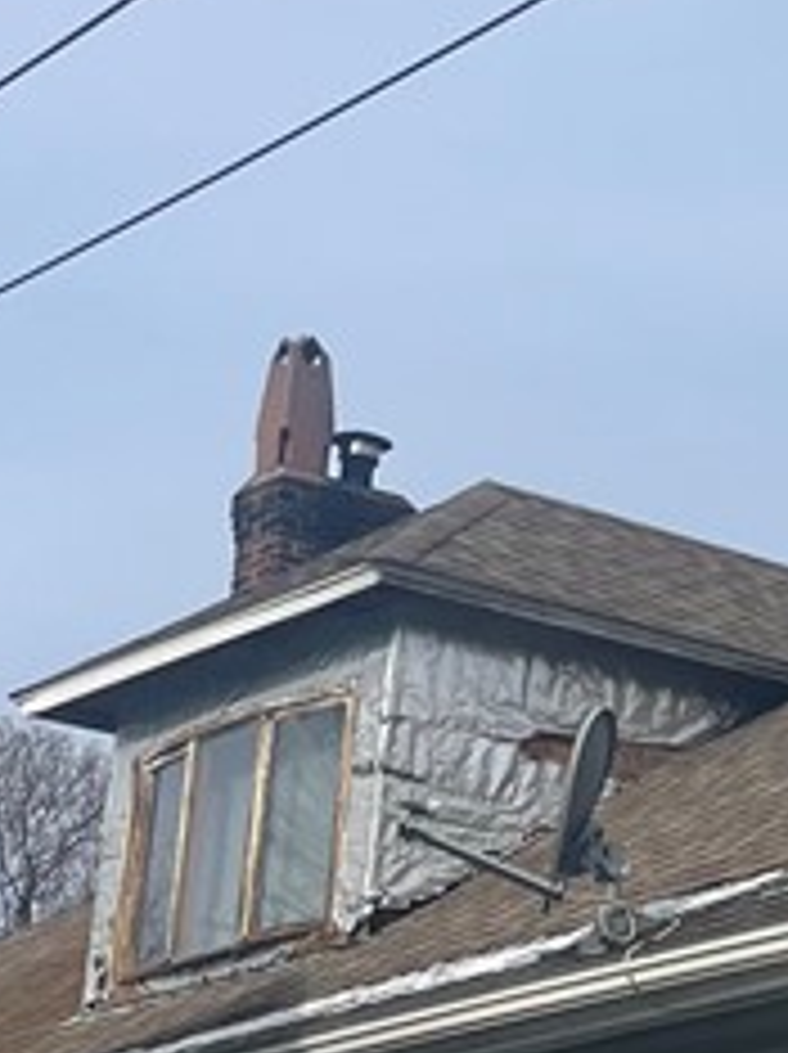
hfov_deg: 12.4
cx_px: 1153
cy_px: 364
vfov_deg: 17.2
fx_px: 3466
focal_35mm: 114
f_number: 1.6
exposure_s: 1/5848
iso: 50
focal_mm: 5.1
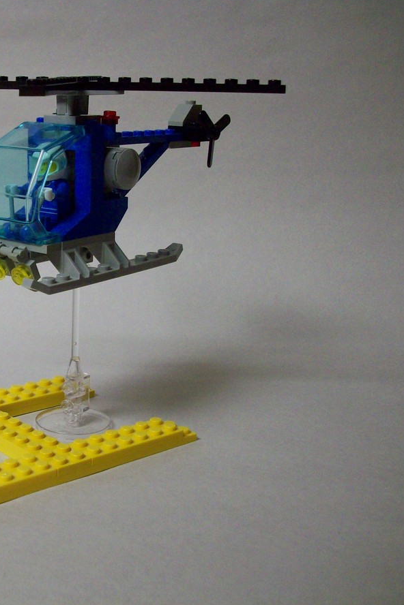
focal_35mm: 52
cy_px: 302
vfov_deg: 38.2
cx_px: 19
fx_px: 875
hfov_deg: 25.0
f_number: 2.8
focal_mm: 6.2
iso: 160
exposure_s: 1/34.6
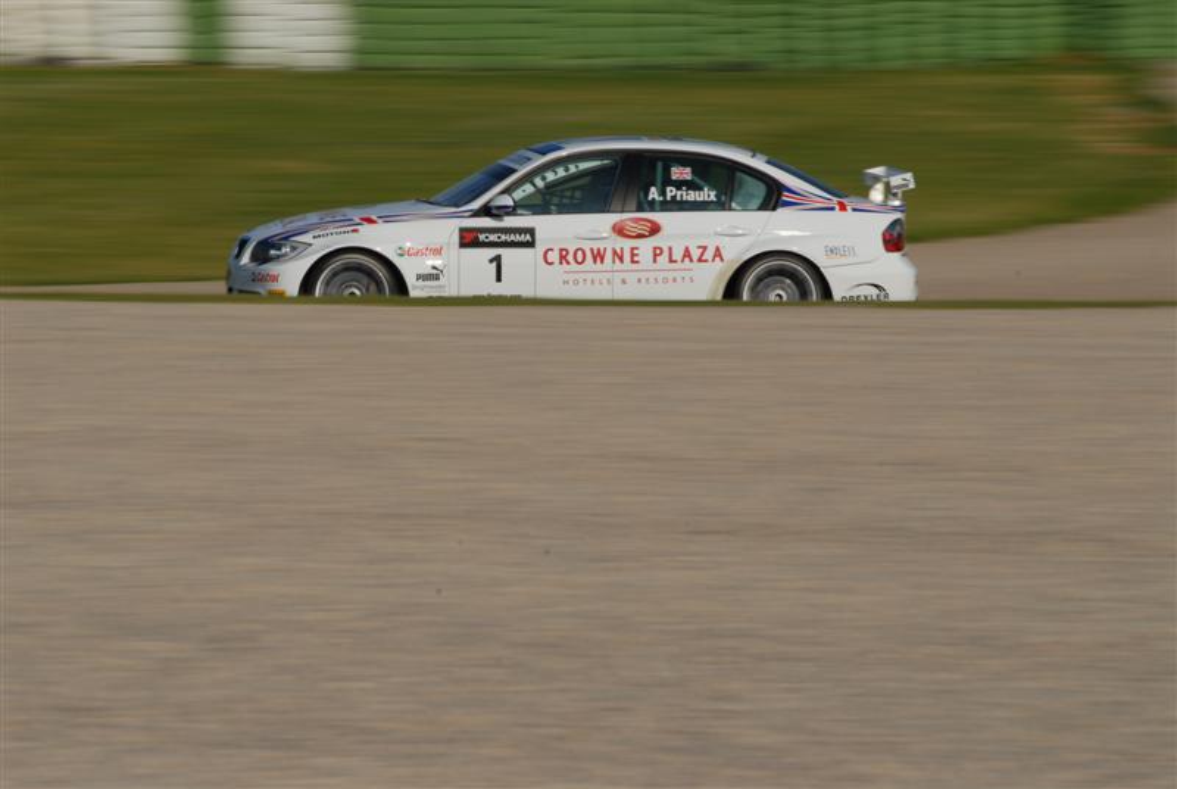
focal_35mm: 255
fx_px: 8349
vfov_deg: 5.4
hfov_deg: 8.1
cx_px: 588
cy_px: 394
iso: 100
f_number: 20
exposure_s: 1/80
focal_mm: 170
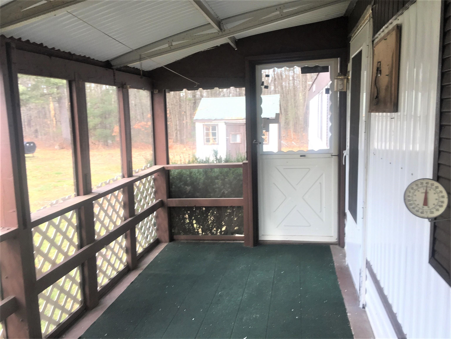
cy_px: 170
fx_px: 378
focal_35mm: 29
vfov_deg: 48.2
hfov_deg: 61.7
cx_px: 226
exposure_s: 1/60
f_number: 2.2
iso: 40
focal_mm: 4.15
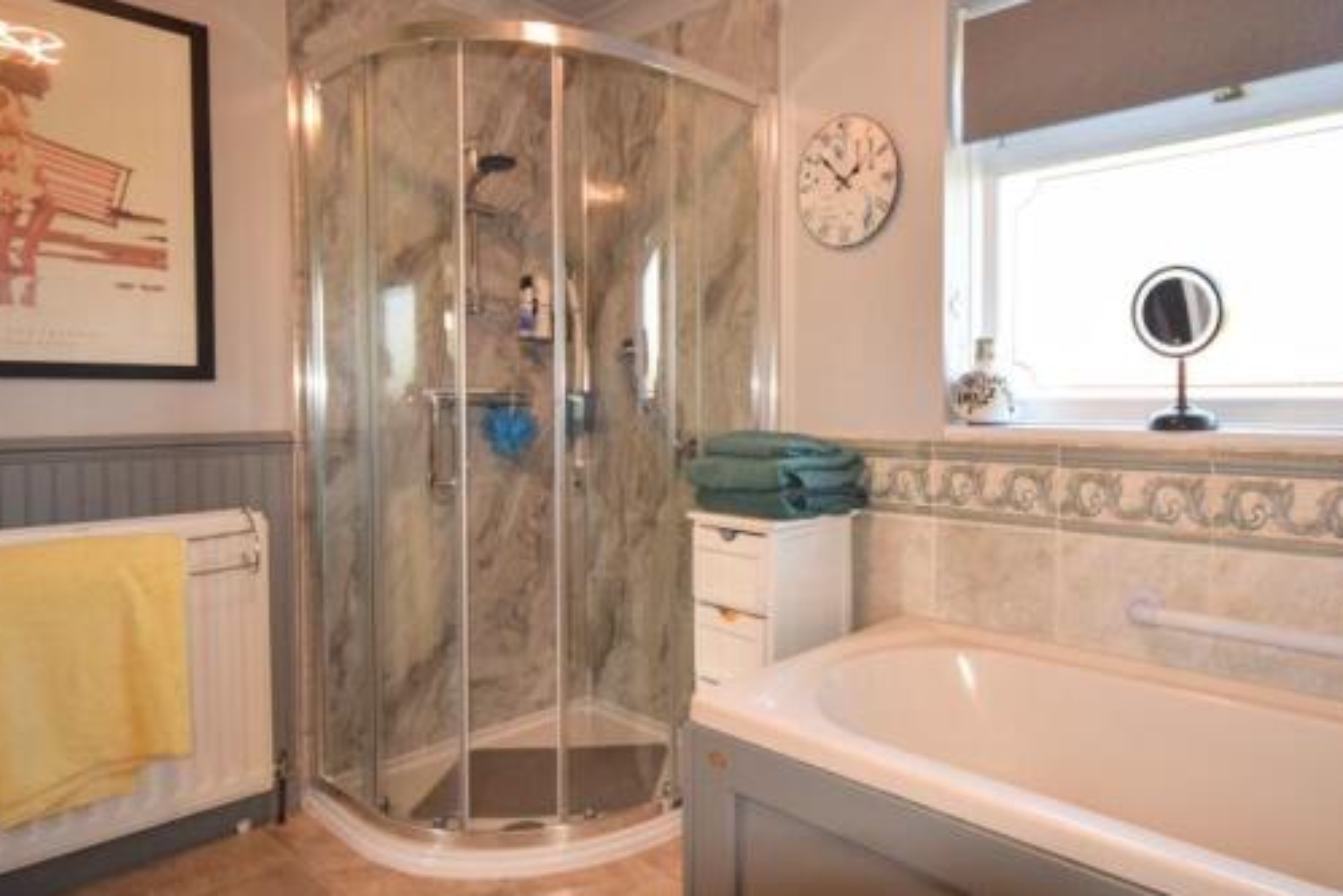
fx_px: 808
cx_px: 841
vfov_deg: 58.0
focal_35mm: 22
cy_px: 437
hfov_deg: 78.0
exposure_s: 1/100
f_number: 5
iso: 800
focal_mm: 11
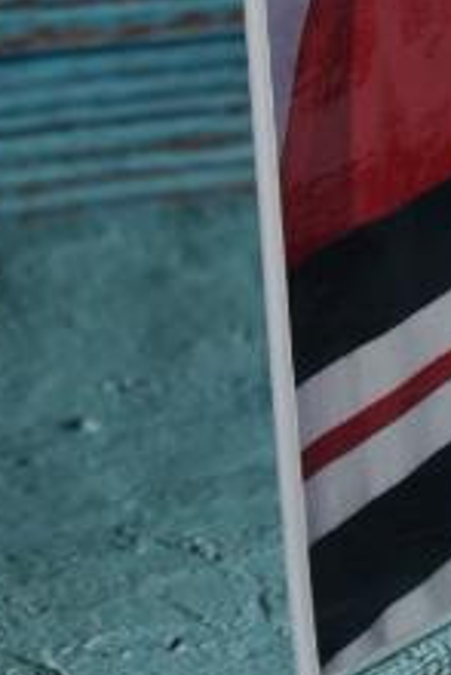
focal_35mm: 626
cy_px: -34
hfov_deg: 2.2
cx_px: 1611
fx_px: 11744
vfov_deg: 3.3
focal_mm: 85
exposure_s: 1/125
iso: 100
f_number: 5
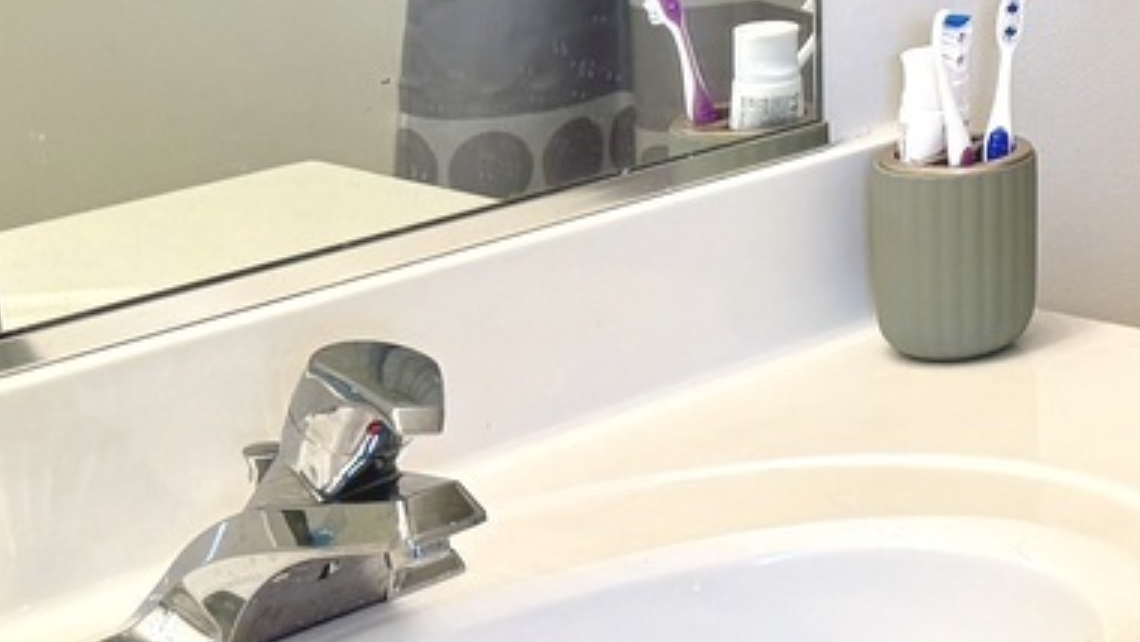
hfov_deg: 18.1
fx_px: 2993
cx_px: 1920
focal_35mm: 99
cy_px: -357
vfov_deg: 11.7
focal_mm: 6.76
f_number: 1.78
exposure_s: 1/120
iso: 160
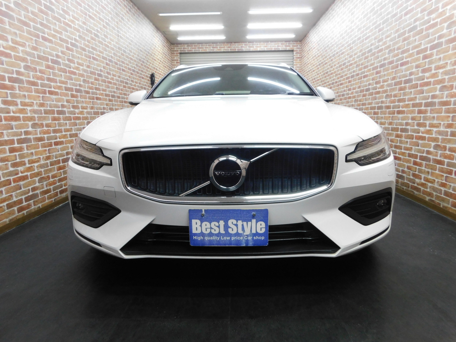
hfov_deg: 73.9
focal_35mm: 23
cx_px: 228
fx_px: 303
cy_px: 171
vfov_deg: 58.9
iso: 280
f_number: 3
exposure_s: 1/30
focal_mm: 4
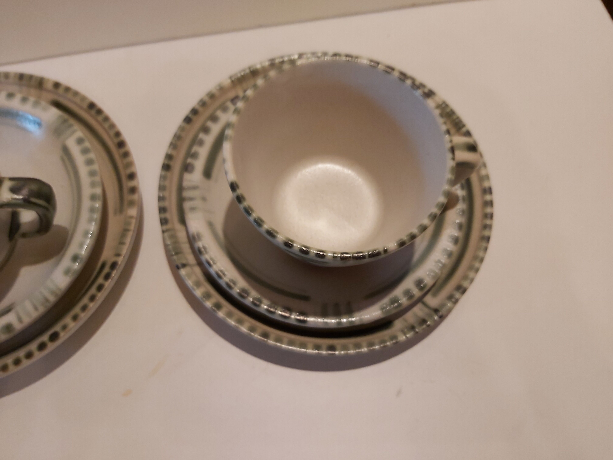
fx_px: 460
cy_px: 230
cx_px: 306
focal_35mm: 26
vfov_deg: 53.1
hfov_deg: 67.3
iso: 250
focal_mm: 3.92
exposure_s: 1/33
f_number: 1.7
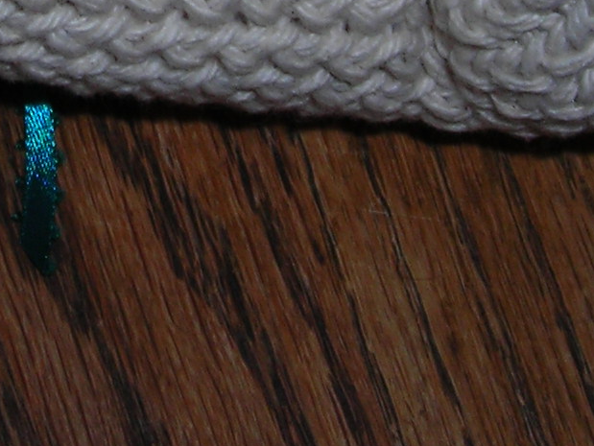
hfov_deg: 12.3
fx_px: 2730
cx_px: 23
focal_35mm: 159
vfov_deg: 8.8
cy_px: -443
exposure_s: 1/60.1
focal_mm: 6.3
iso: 50
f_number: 3.2
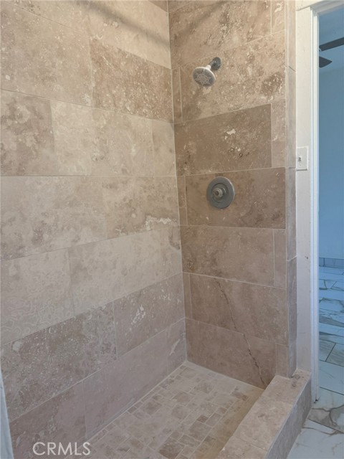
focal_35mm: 24
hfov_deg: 56.8
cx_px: 172
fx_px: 318
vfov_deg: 71.6
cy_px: 230
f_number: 1.78
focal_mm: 6.76
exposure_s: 1/60
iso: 200
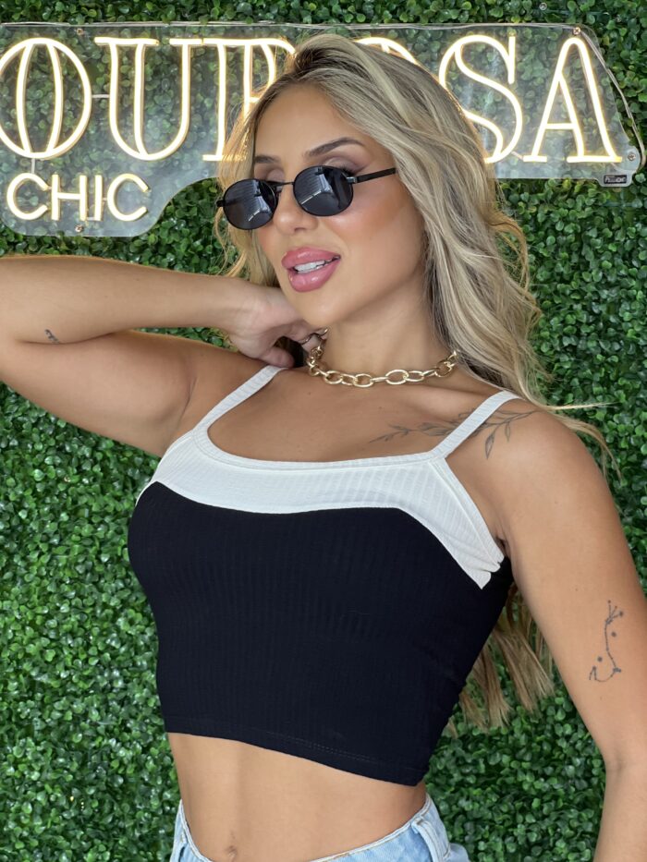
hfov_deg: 19.1
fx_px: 1918
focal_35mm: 77
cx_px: 324
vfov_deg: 25.3
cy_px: 431
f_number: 2.8
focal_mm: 9
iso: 100
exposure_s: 1/120
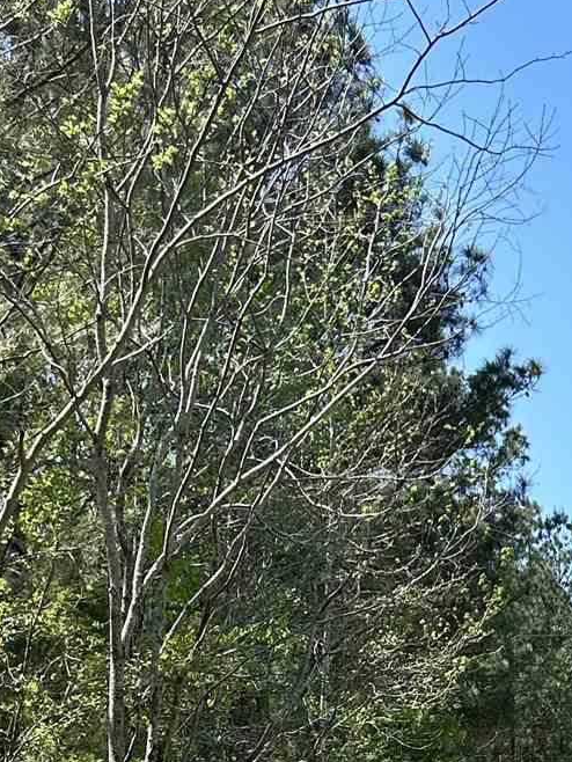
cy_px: 1172
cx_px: 421
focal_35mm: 91
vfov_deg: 18.8
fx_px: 2004
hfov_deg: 16.2
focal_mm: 5.7
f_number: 1.5
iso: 50
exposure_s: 1/2123
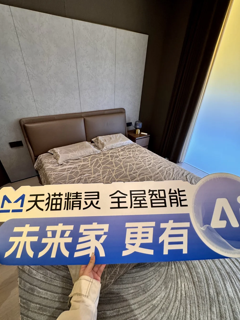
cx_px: 112
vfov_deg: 98.1
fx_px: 139
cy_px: 170
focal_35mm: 15
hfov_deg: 81.6
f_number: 2.2
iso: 320
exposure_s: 1/100
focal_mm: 2.22
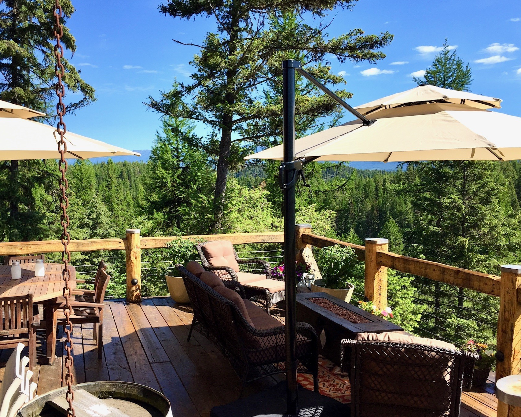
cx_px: 217
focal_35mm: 34
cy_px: 220
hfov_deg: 52.6
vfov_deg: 43.3
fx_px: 524
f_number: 2.2
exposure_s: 1/1319
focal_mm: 4.15
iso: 32
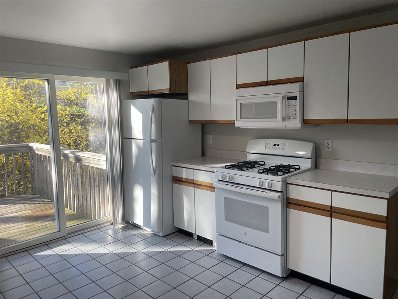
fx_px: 299
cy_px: 150
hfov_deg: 67.3
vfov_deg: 53.1
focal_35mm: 26
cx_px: 199
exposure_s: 1/123
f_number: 1.6
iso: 32
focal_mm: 4.2
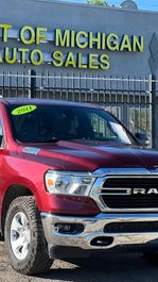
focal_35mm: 114
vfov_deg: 18.8
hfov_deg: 10.6
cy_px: 142
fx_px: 849
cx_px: 48
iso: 20
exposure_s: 1/135
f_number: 2.8
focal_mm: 9
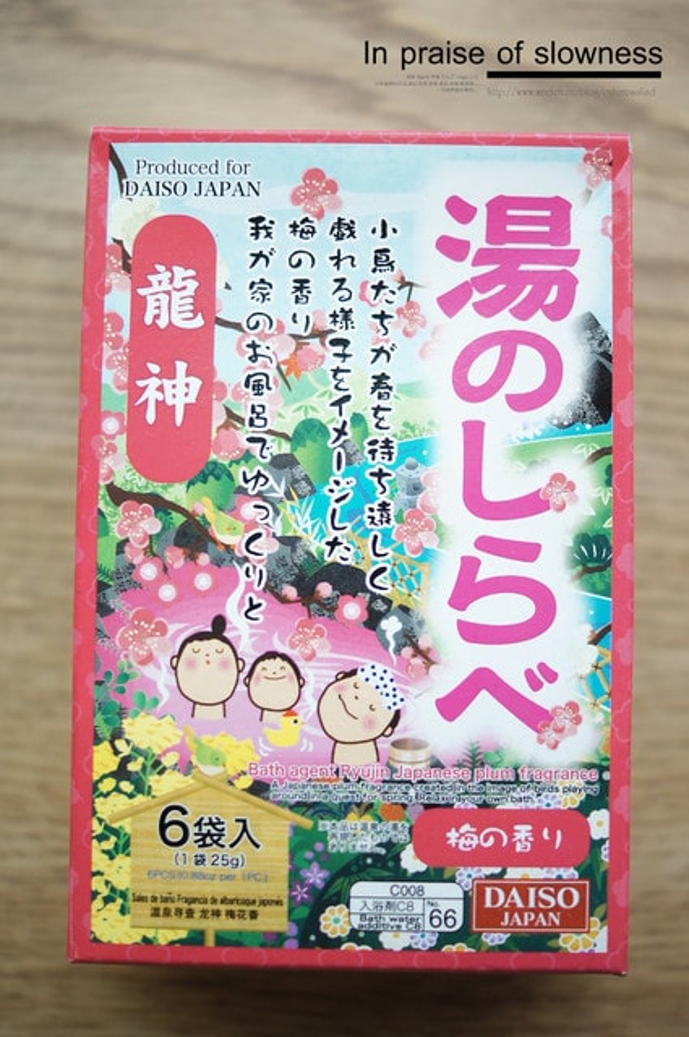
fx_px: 1511
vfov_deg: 37.9
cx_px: 344
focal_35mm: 52
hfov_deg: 25.7
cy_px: 518
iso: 250
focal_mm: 35
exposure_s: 1/60
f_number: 1.8
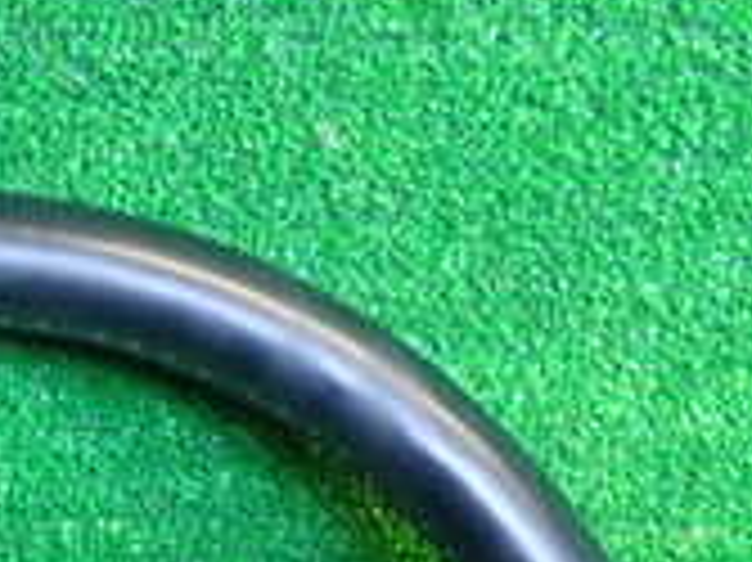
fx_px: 1954
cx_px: -59
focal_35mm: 90
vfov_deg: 14.6
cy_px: 980
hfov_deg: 20.8
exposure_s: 1/40
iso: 200
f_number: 2
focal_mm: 4.5
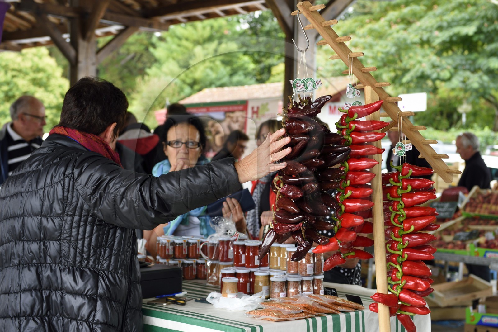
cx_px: 249
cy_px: 166
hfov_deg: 28.8
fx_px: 968
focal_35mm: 70
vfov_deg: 19.4
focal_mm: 70
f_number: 7.1
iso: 800
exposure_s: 1/60
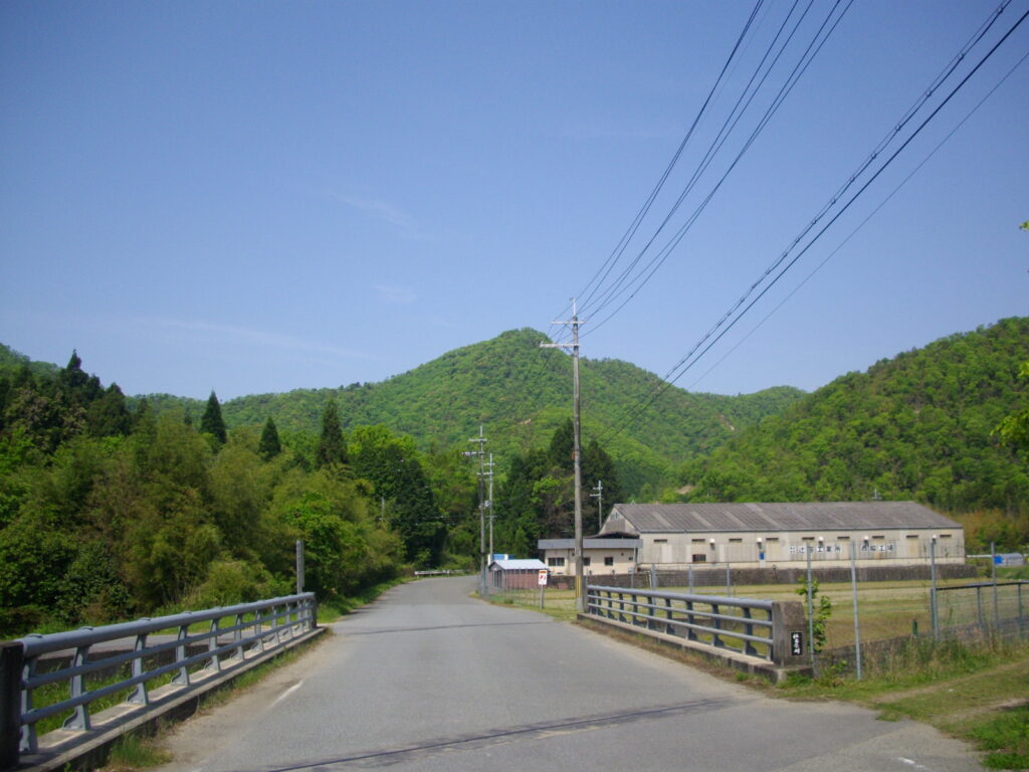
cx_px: 514
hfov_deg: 50.1
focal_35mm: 37
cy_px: 386
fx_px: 1100
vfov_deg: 38.7
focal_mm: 6.2
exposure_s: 1/400
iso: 100
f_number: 5.6
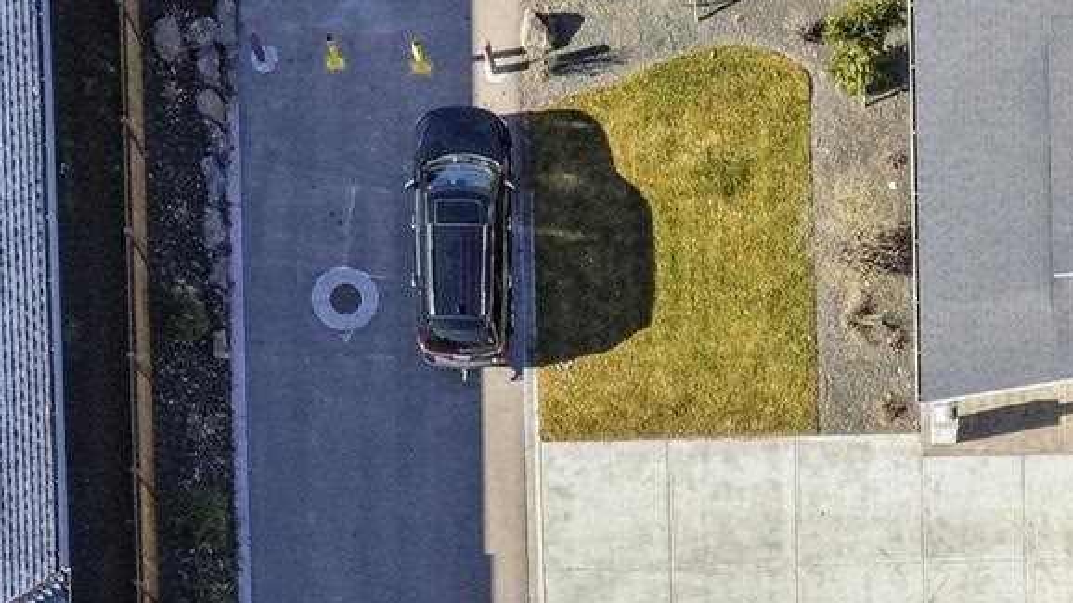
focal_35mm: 113
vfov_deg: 9.4
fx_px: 3215
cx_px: 910
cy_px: 1517
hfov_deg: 18.7
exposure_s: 1/320
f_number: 1.8
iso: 150
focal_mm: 8.7
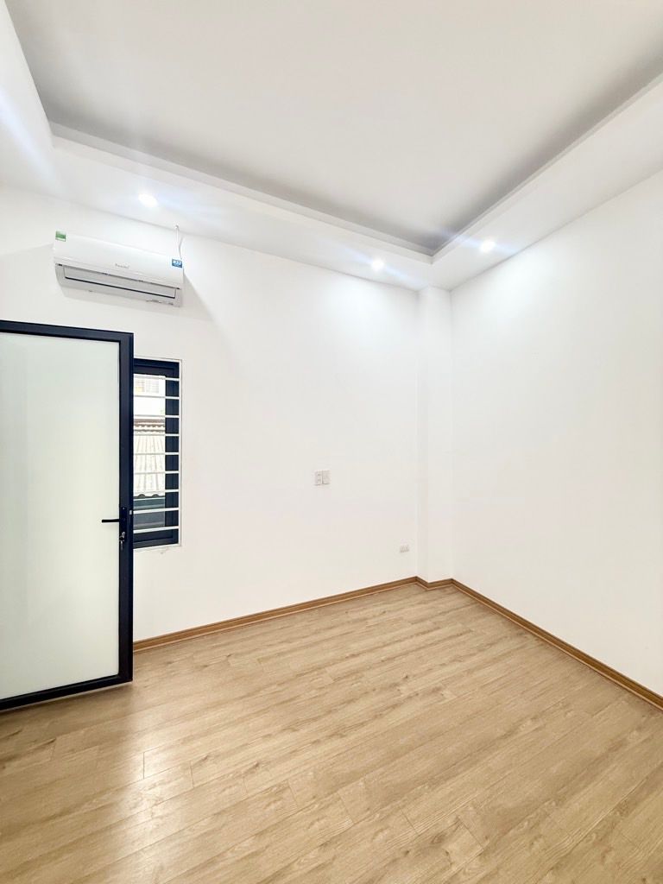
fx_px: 358
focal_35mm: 14
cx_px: 332
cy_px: 442
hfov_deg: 85.7
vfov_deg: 102.1
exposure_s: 1/100
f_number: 2.2
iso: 200
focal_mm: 2.22
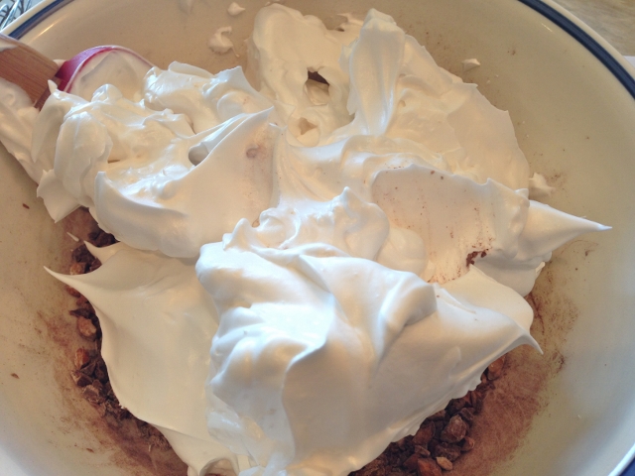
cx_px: 318
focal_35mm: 33
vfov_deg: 42.9
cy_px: 238
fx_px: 605
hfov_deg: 55.4
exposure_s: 1/40
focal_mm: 4.12
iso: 64
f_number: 2.4
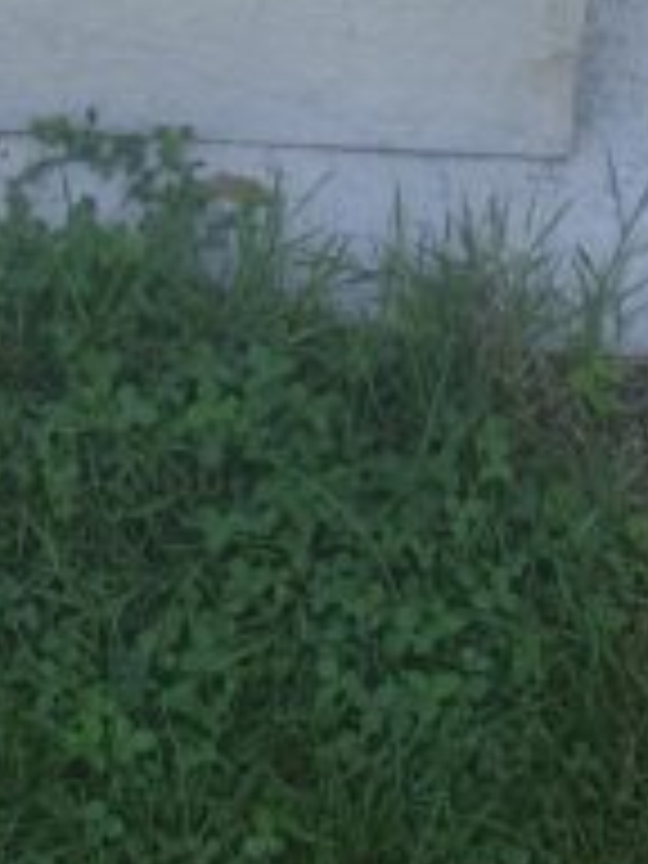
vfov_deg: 12.3
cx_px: 90
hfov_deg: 10.6
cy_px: -950
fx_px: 3469
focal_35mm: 139
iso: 50
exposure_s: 1/190
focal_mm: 4.3
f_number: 2.4
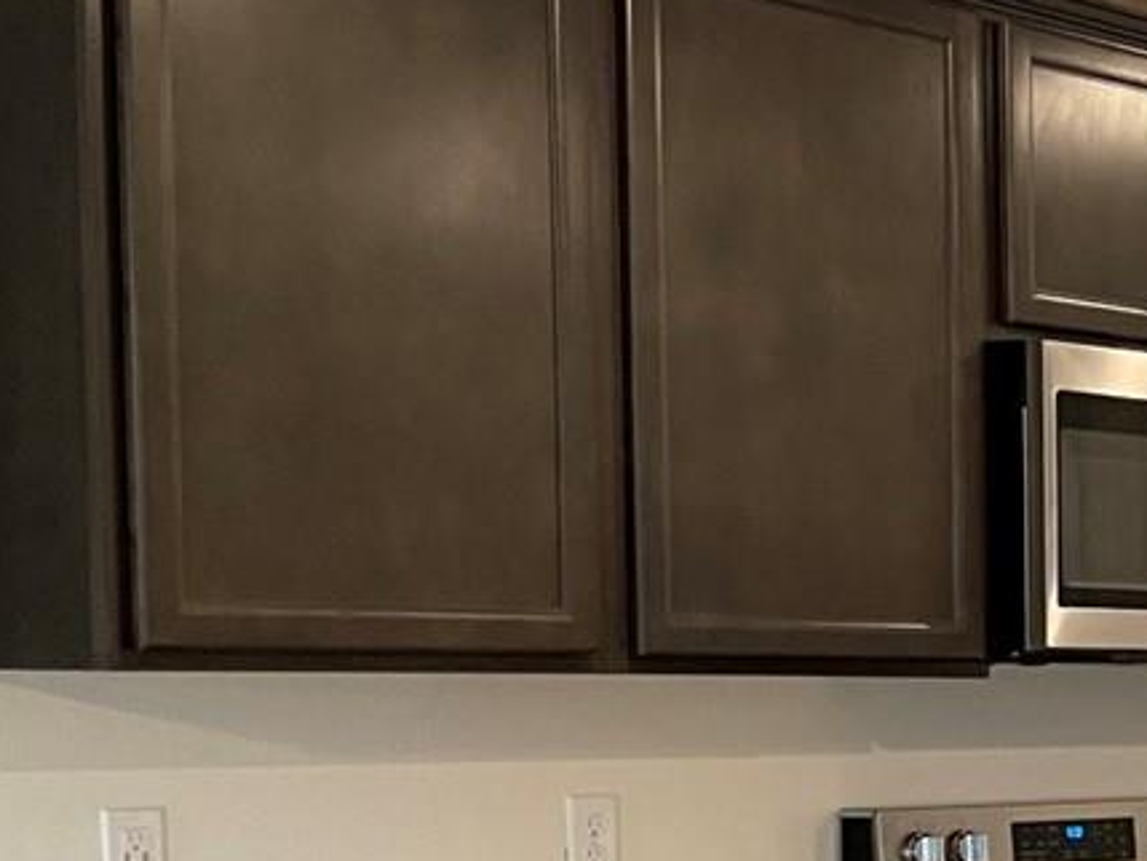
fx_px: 3215
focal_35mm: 97
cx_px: 1914
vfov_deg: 14.9
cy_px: 933
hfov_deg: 17.3
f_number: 1.6
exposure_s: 1/60
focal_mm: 4.2
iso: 100
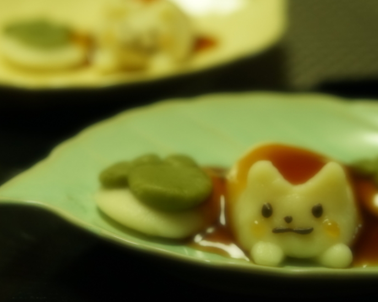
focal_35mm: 105
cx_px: 138
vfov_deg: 14.7
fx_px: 1175
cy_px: 123
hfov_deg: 18.2
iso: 1600
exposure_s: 1/80
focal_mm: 50
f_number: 3.5
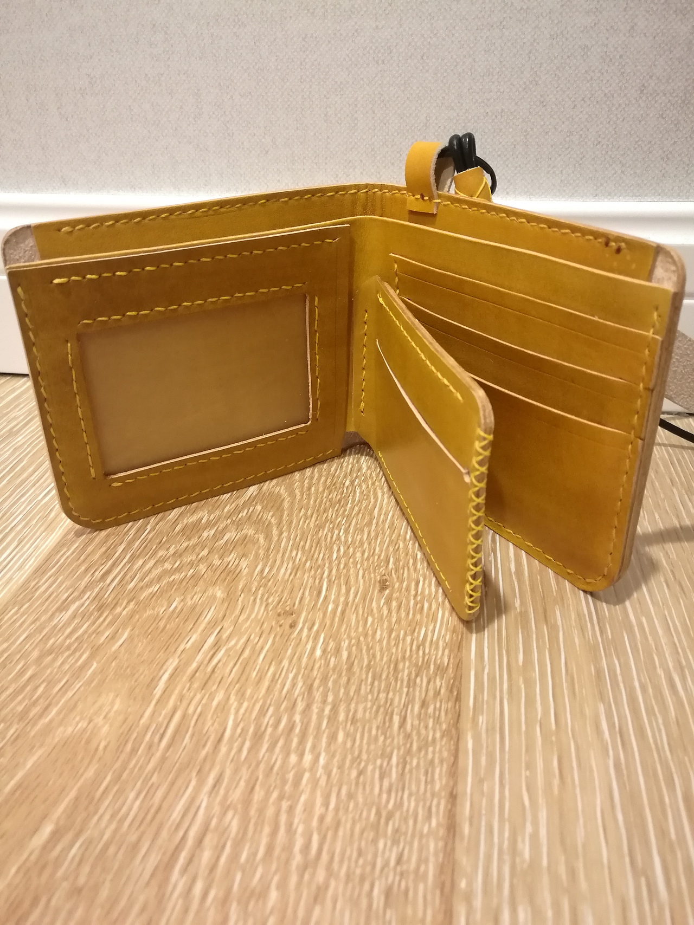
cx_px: 347
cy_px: 462
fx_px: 722
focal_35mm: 27
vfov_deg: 65.3
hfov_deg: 51.3
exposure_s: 1/16.7
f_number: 2
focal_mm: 4.04
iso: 640
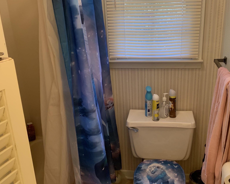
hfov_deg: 48.9
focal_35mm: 37
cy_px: 93
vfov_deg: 40.1
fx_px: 252
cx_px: 133
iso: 160
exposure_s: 1/60
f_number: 1.8
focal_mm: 4.25
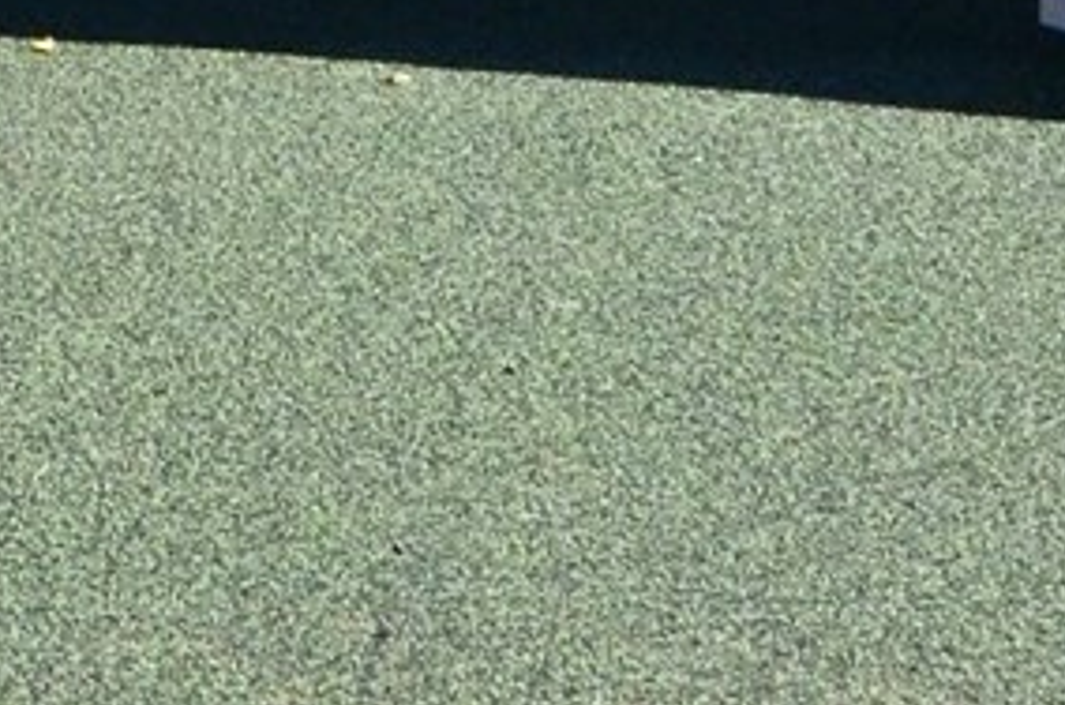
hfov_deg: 9.4
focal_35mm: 216
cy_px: -1826
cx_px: -281
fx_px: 6376
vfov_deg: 5.7
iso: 800
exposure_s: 1/500
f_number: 11
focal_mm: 20
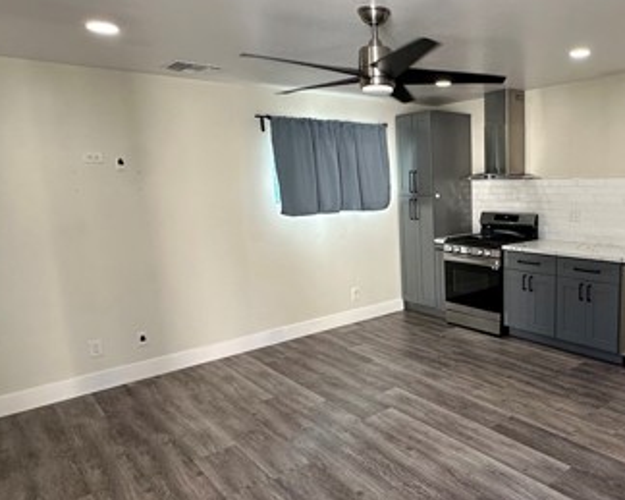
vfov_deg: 53.1
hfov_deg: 60.5
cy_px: 261
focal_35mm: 27
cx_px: 471
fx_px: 499
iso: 125
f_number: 2.2
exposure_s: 1/99
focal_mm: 2.22
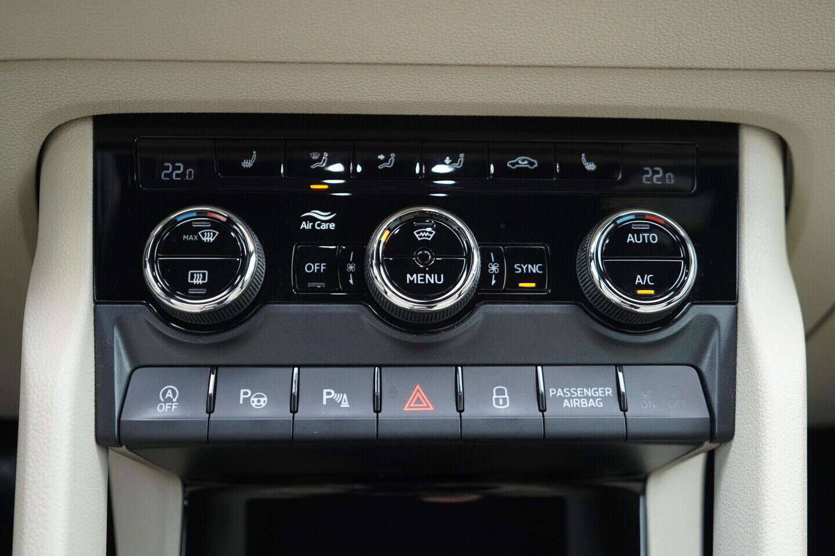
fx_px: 835
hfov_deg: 53.1
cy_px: 278
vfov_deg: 36.9
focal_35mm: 36
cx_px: 418
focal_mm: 24
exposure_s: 1/40
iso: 500
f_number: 2.8
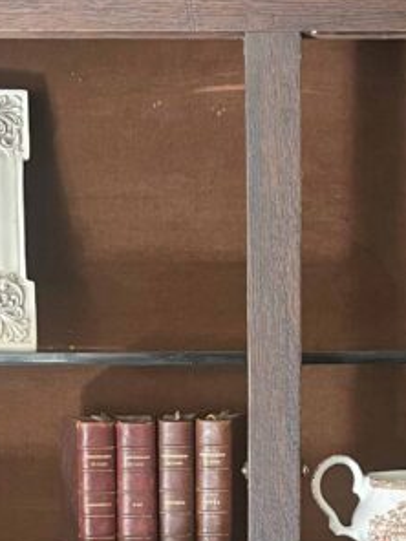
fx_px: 1407
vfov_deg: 21.1
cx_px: 272
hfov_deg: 16.4
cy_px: 537
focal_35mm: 90
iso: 320
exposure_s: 1/60
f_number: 1.5
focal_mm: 5.7
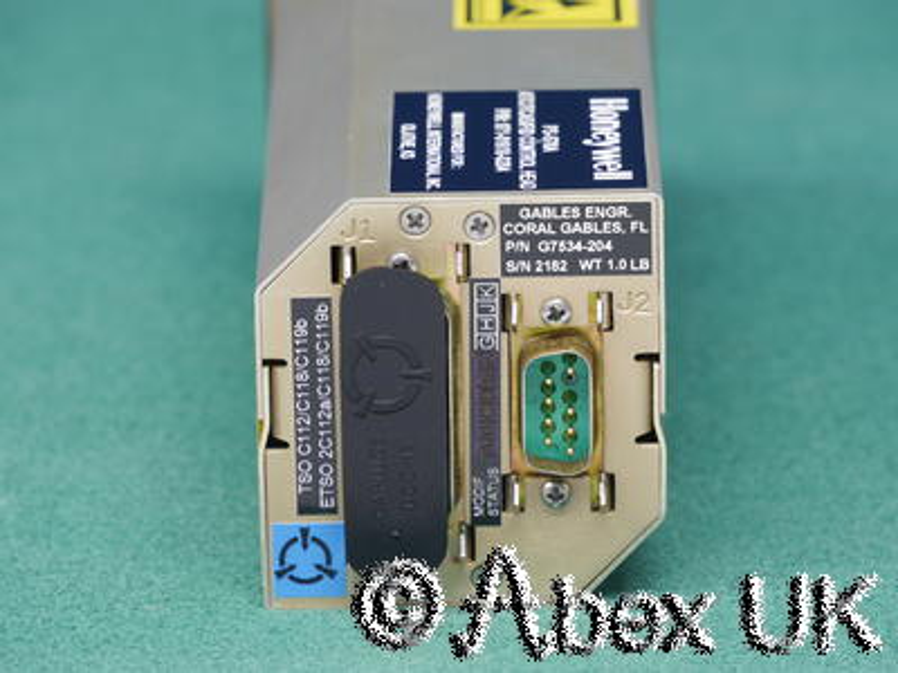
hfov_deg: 7.1
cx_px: 449
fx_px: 7264
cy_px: 336
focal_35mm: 280
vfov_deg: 5.3
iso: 400
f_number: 9
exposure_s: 1/8
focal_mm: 140
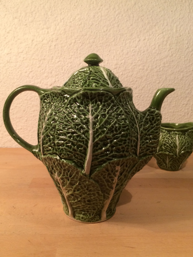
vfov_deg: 56.8
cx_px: 91
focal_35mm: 32
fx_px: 238
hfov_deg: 44.1
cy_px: 129
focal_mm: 4.15
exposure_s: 1/33
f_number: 2.2
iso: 64
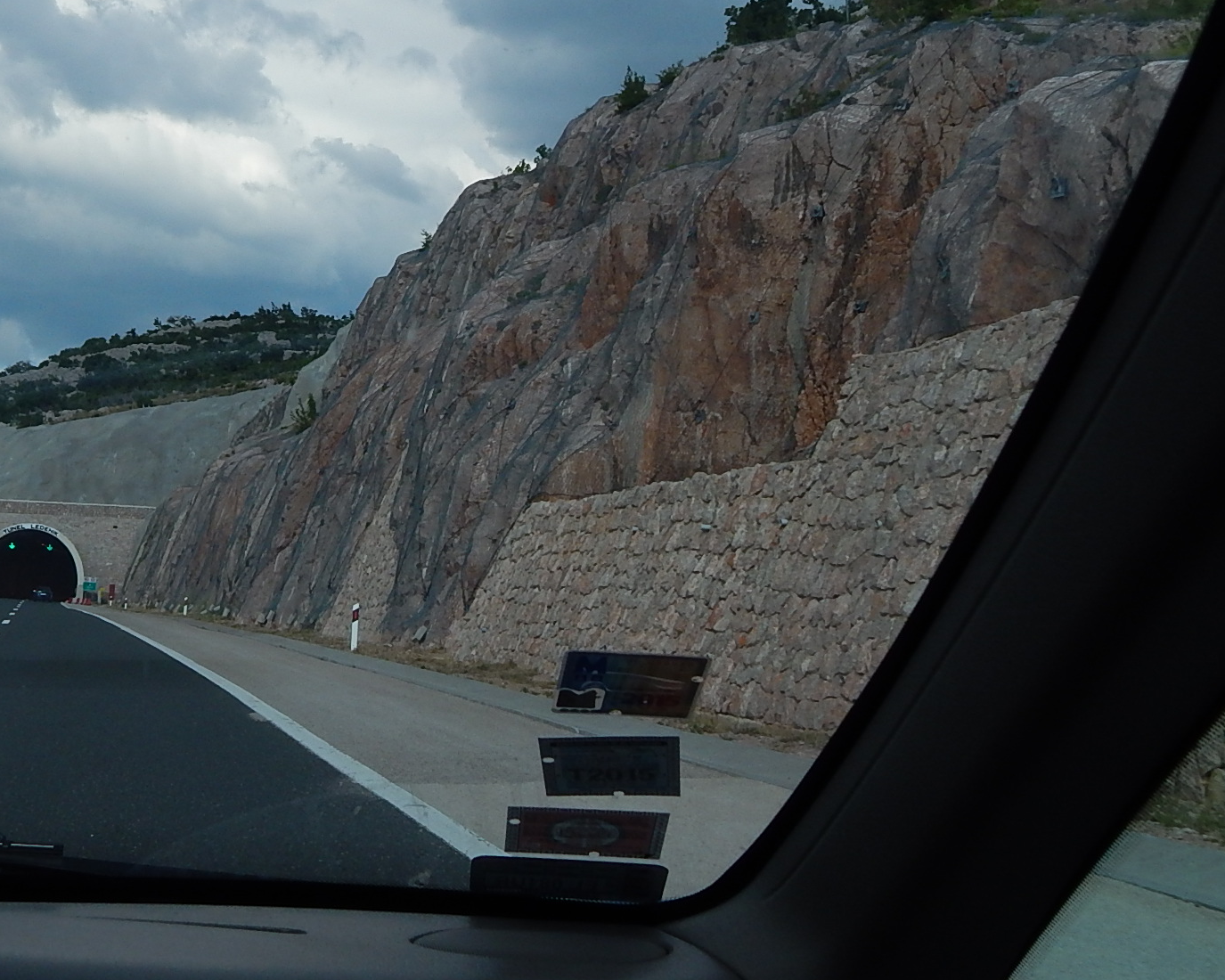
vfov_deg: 30.0
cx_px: 319
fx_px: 1813
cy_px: 323
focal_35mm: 50
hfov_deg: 36.5
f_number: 3.2
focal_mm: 5.6
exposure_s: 1/1500
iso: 125
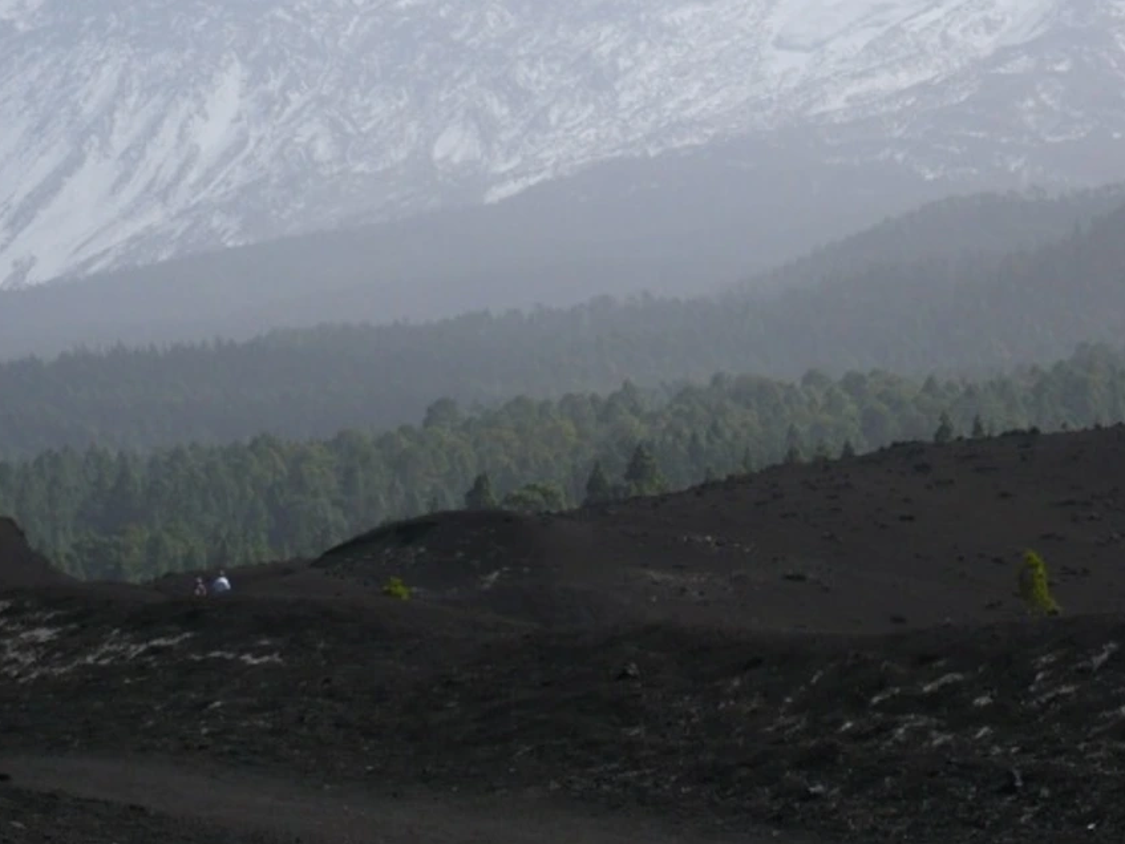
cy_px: 271
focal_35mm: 170
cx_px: 746
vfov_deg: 8.7
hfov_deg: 11.6
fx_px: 5524
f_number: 5.6
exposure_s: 1/500
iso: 100
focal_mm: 16.4
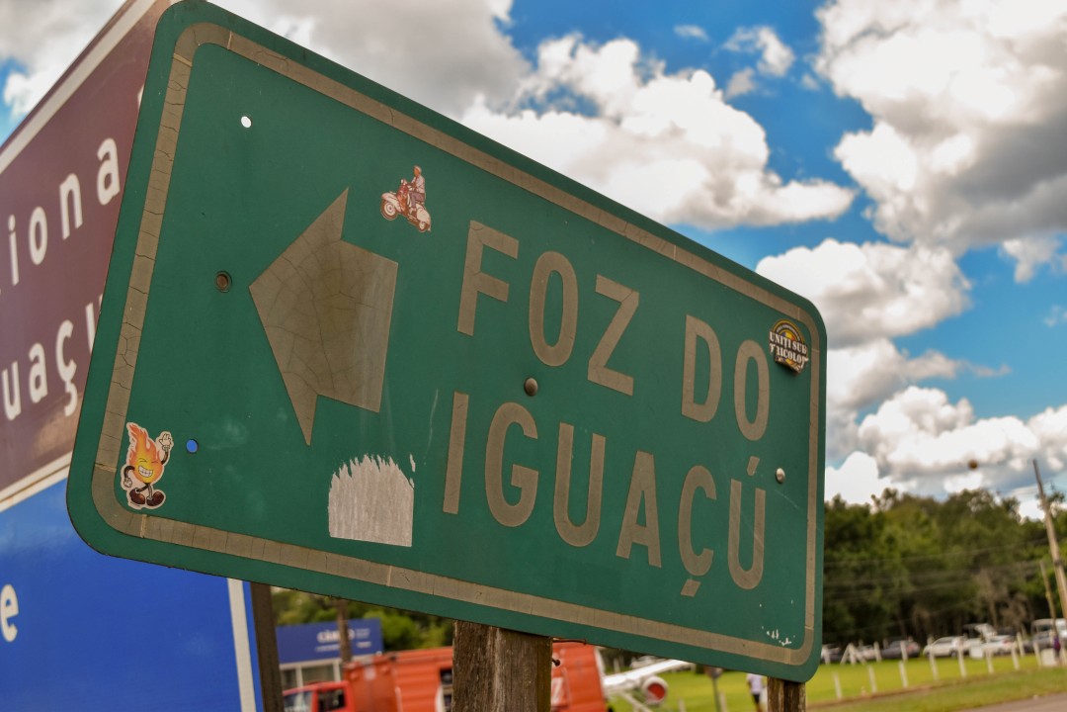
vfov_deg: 29.9
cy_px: 356
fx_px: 1334
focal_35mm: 45
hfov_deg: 43.6
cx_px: 534
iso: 400
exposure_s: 1/1600
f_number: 6.3
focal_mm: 30
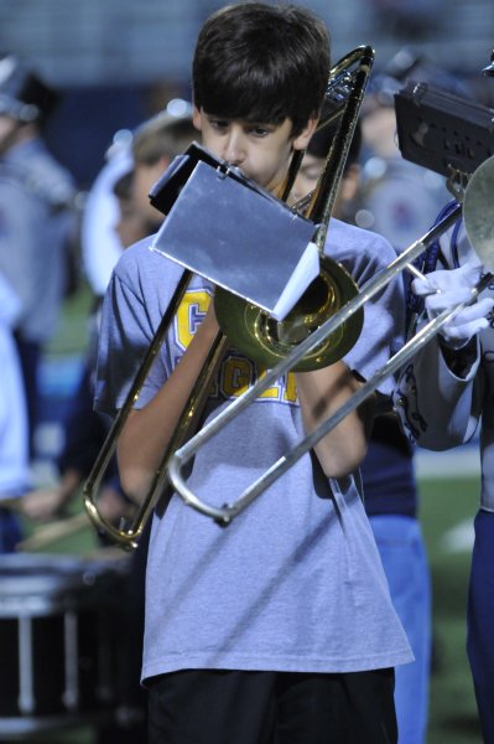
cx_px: 247
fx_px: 5257
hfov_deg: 5.4
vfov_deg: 8.1
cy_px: 372
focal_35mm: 255
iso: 1600
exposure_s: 1/200
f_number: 2.8
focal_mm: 170
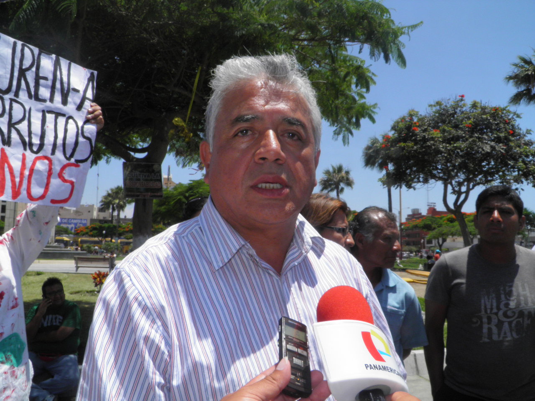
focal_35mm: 28
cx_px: 268
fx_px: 433
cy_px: 200
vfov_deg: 49.7
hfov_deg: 63.4
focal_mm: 4.9
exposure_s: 1/320
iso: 100
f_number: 8
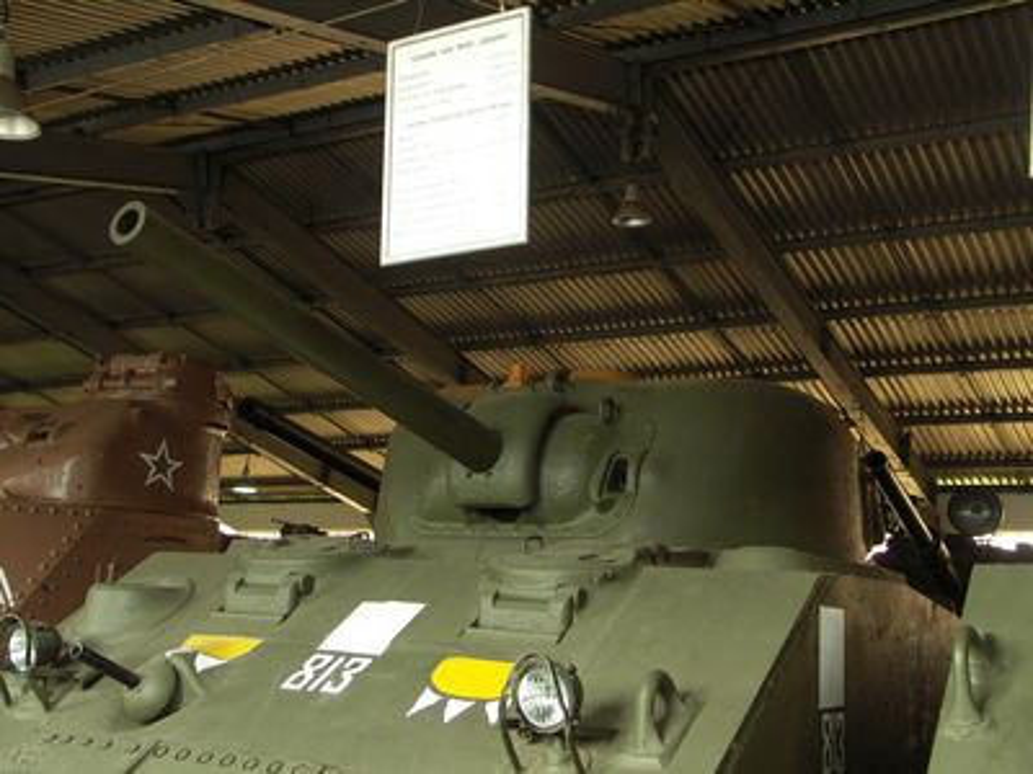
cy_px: 387
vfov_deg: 32.9
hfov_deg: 42.9
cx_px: 516
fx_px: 1313
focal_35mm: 44
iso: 200
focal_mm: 11.4
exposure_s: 1/8
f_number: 3.2
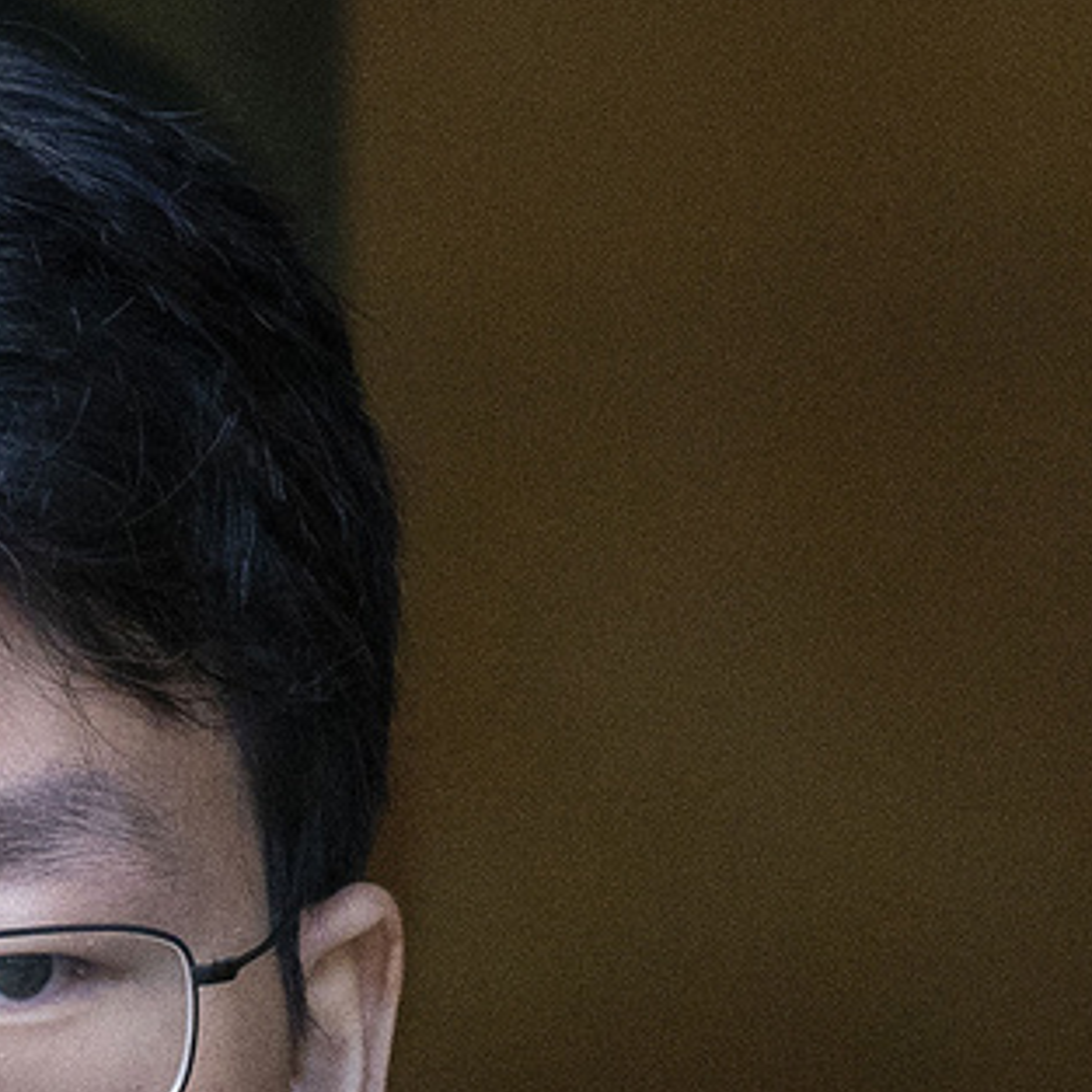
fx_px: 39759
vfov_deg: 1.6
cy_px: 1150
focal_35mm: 1114
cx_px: -188
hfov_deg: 1.6
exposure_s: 1/1600
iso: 2500
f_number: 5.6
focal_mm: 400
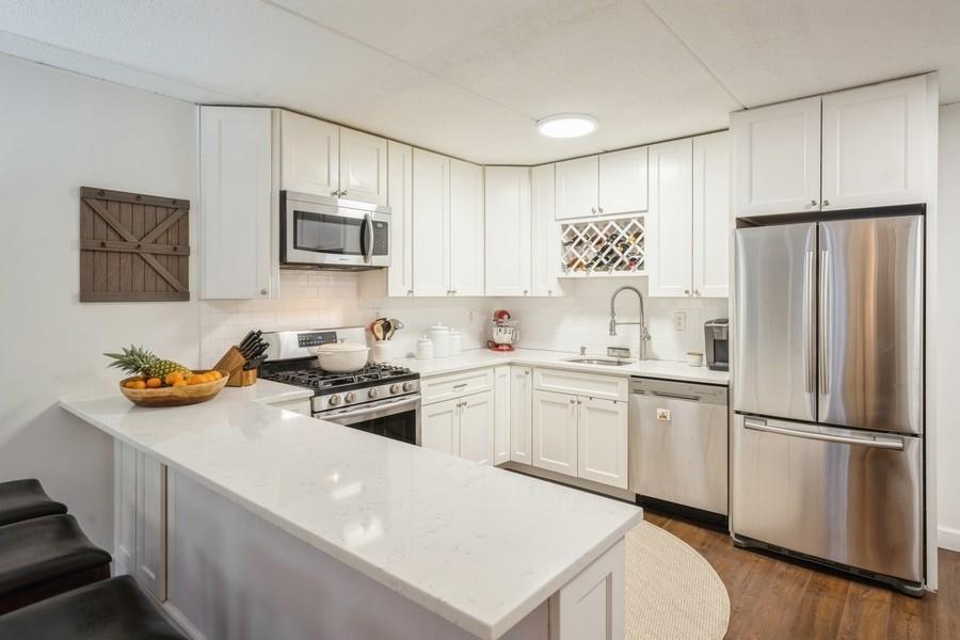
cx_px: 480
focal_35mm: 19
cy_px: 320
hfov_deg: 86.9
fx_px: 507
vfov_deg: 64.6
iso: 800
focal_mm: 19
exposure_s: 1/15
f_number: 8
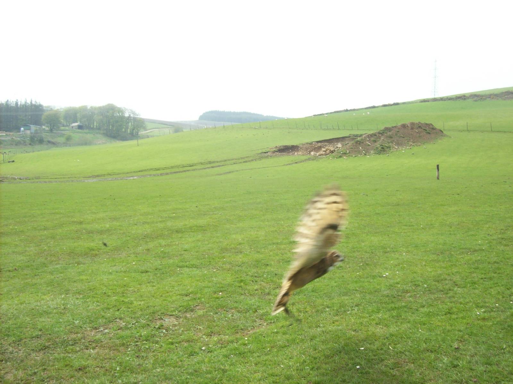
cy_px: 192
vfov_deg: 39.7
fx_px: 534
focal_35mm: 36
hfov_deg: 51.4
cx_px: 256
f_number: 4.8
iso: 80
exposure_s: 1/247
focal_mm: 6
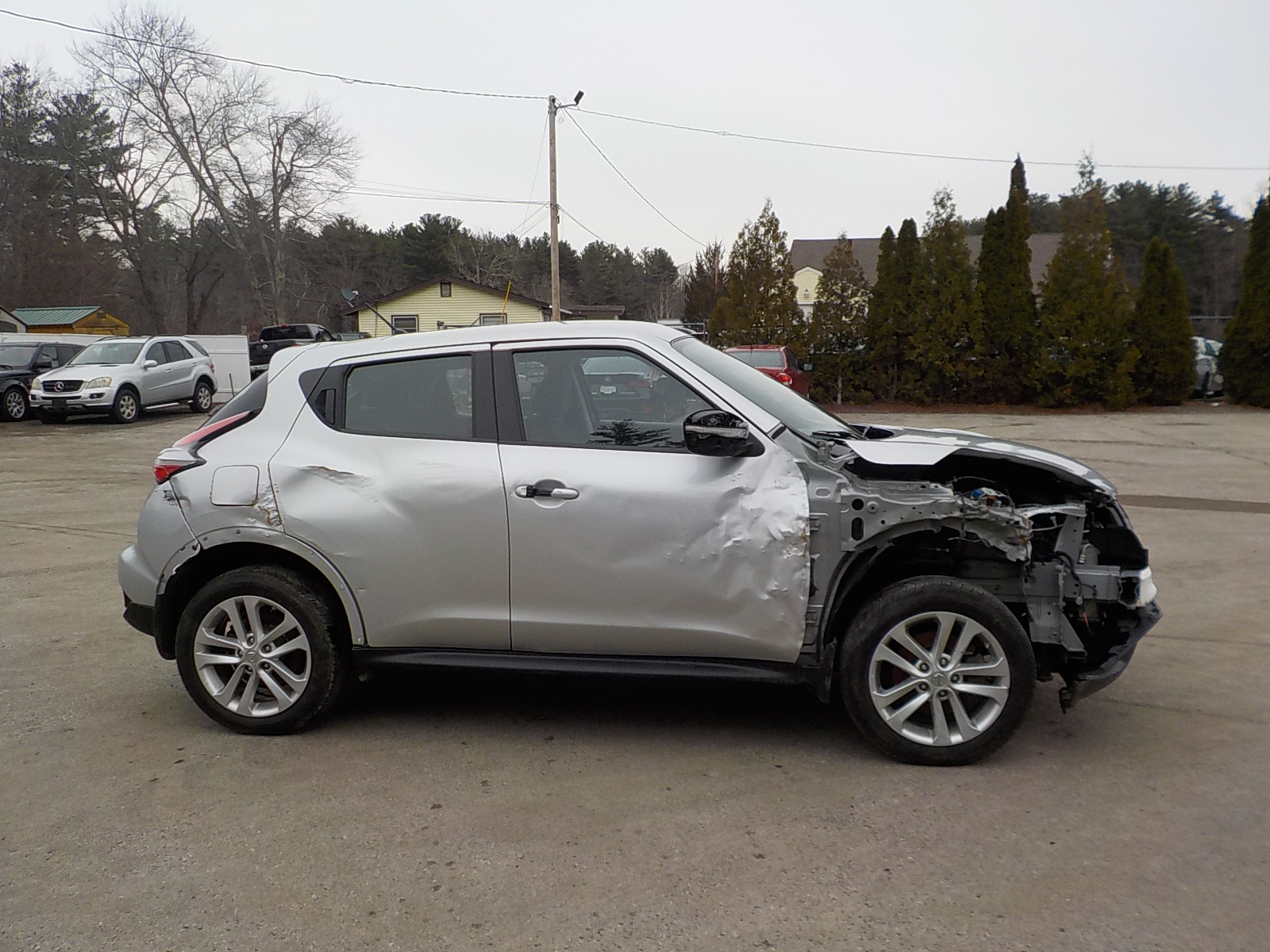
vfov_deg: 46.8
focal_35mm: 30
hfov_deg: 60.0
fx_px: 1101
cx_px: 635
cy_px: 476
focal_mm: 4.1
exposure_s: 1/250
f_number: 3.3
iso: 125
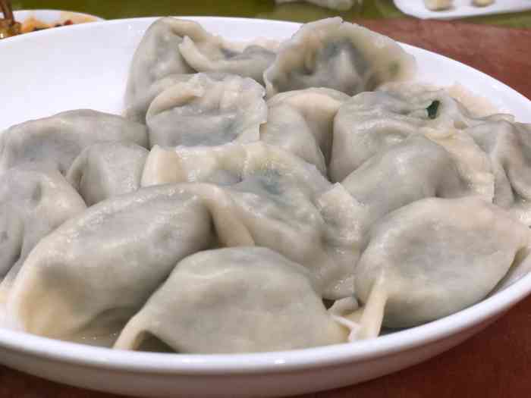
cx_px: 266
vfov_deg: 28.0
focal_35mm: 52
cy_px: 199
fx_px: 798
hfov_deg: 36.8
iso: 64
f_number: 2.4
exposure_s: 1/50
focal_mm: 6
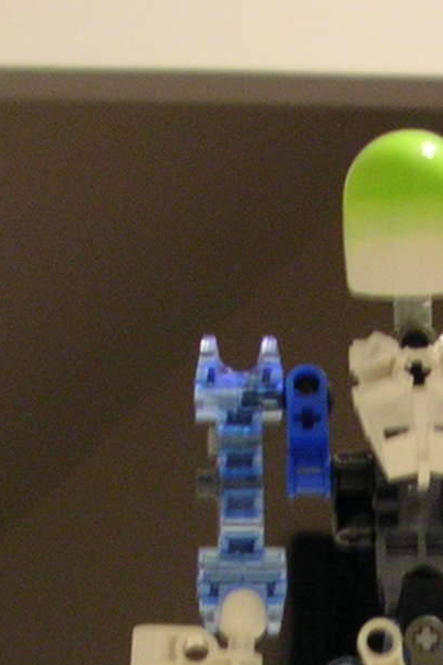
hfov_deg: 9.9
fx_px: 2527
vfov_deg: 14.5
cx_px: 478
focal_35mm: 137
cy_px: 781
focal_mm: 5.8
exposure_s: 1/6.1
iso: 99
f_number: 2.8
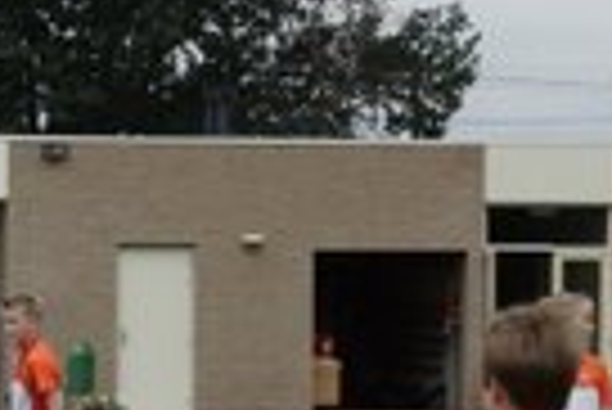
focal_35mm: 282
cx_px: -212
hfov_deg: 7.2
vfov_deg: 4.9
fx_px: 4799
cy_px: 466
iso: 100
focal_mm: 40
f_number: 5.6
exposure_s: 1/160
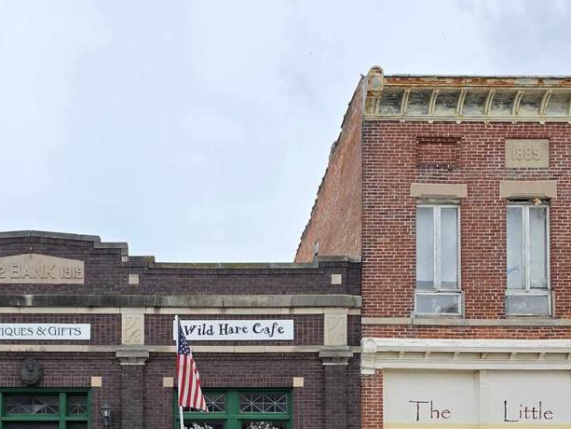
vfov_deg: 28.4
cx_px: 186
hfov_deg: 39.1
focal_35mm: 48
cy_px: 428
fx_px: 792
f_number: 1.7
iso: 80
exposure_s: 1/2145
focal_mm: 6.3
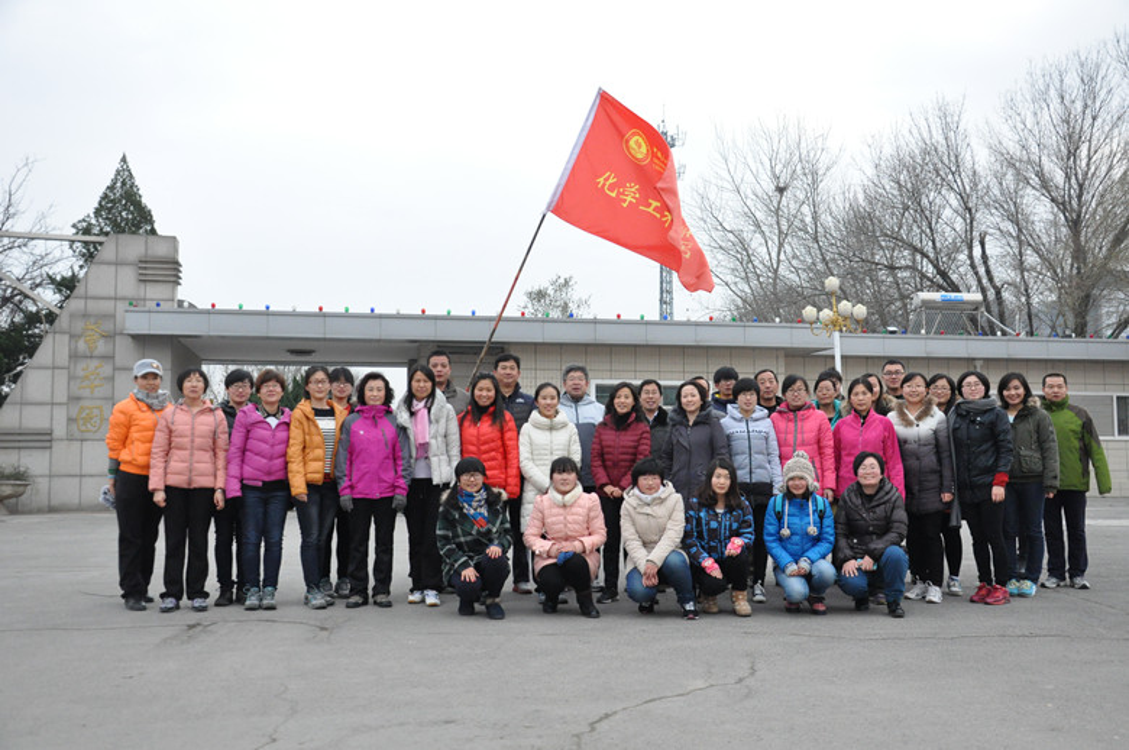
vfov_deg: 36.8
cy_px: 375
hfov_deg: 53.2
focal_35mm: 36
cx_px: 564
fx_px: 1128
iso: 2500
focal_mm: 24
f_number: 6.3
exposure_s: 1/1600
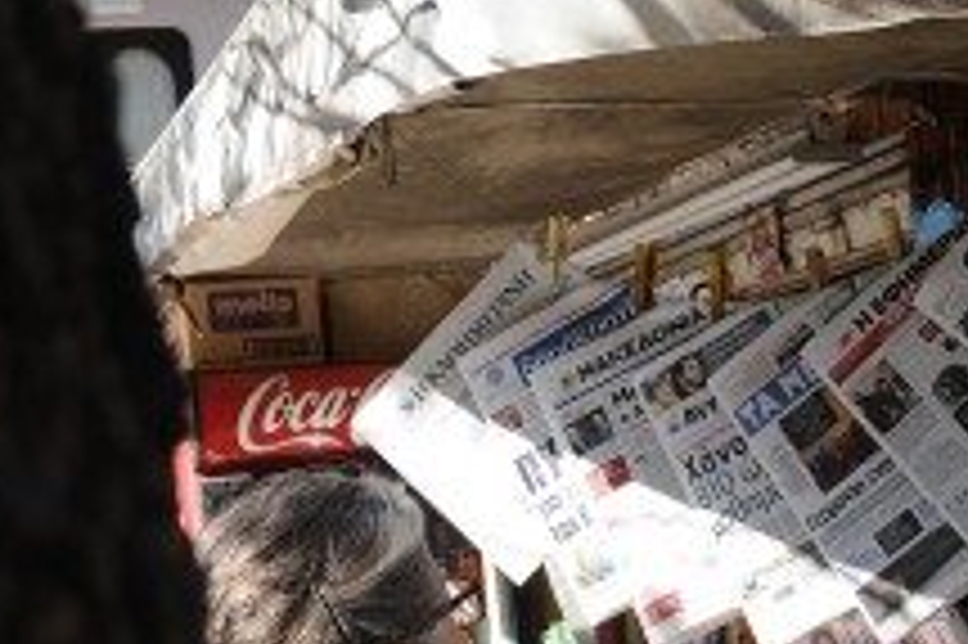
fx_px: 1934
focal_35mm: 72
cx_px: 410
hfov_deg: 28.1
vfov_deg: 18.4
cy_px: 651
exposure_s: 1/100
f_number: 11
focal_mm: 31
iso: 250
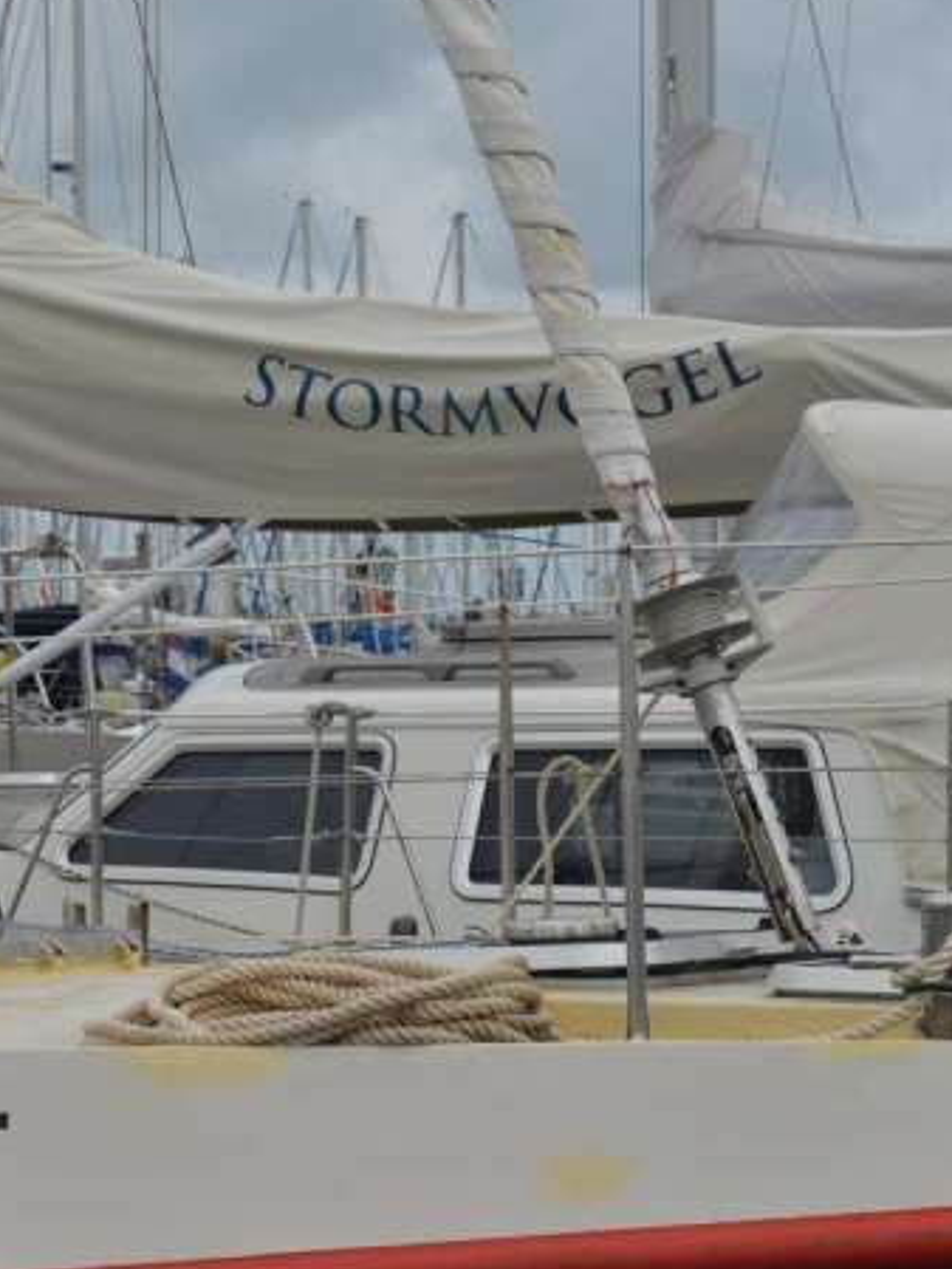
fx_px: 4398
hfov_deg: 12.3
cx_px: 107
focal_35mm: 120
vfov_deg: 16.4
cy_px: 599
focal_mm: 70
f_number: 10
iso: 125
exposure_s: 1/200
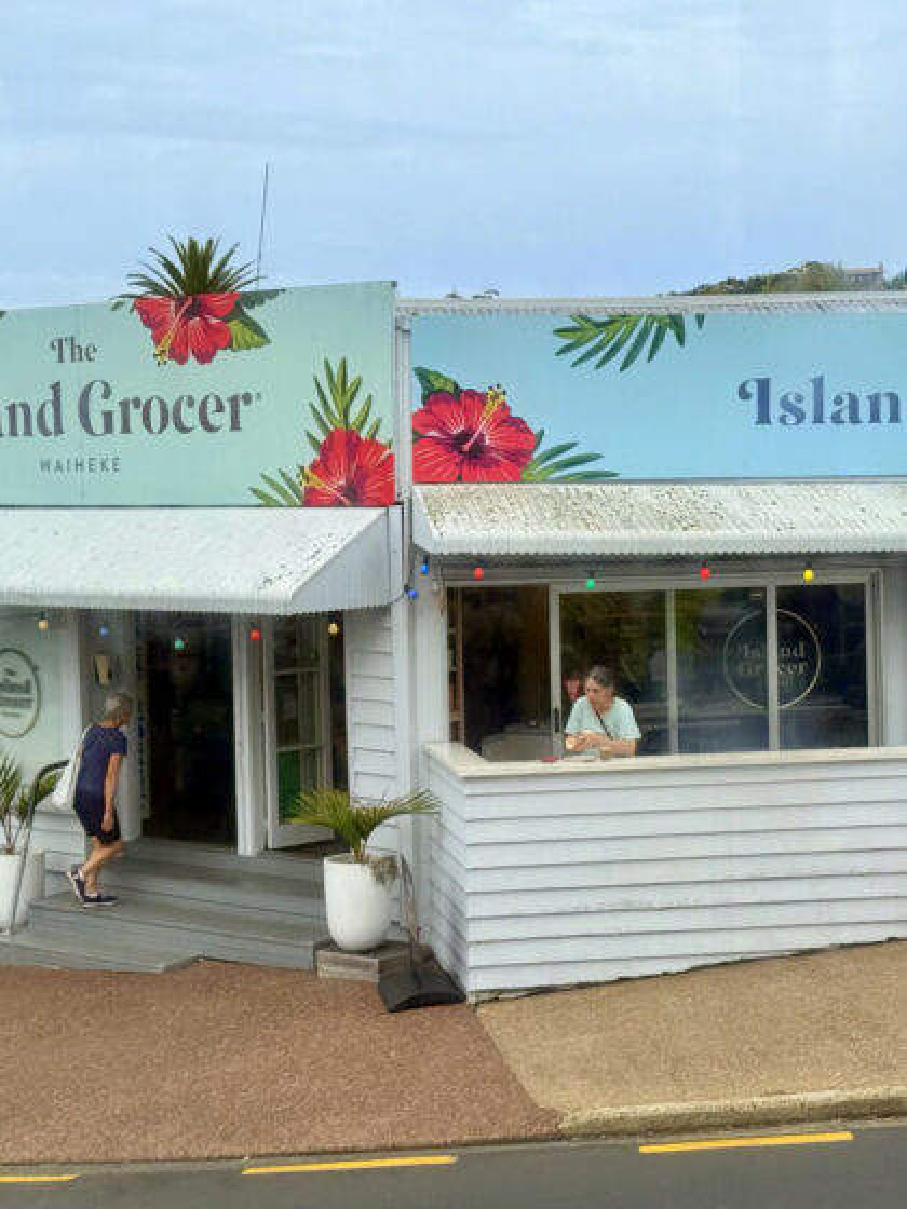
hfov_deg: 30.3
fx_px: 1677
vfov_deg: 39.7
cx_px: 454
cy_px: 604
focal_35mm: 48
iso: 64
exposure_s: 1/819
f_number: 1.78
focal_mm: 6.76
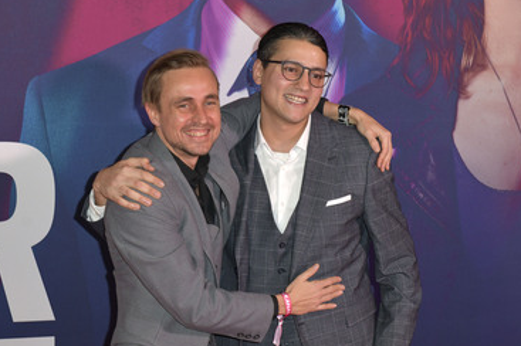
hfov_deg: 23.7
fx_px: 1243
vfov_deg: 15.9
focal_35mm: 86
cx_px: 245
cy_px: 193
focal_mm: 70
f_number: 5.6
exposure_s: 1/125
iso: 800
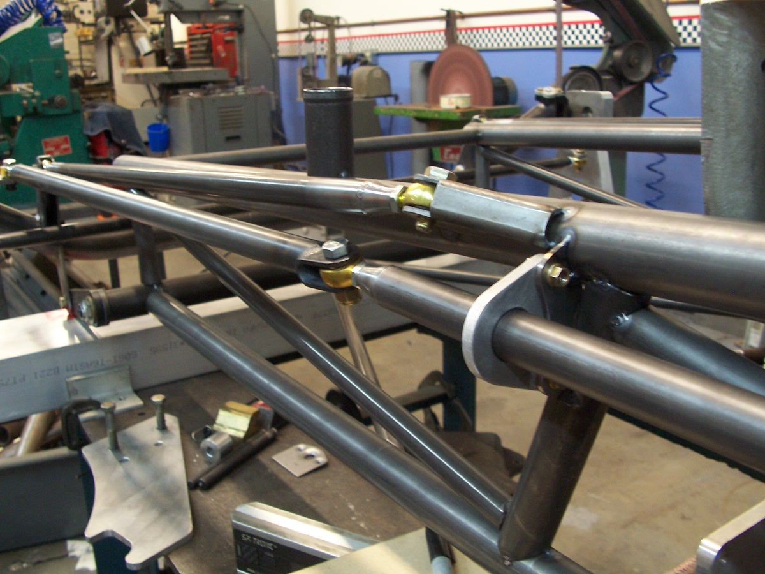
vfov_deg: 40.7
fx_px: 773
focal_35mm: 35
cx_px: 382
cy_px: 287
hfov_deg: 52.6
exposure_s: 1/8
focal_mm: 6
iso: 140
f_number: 2.8
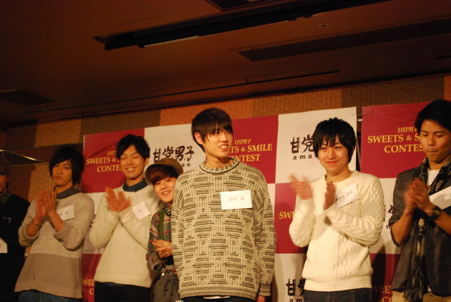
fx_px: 846
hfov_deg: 29.8
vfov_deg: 20.2
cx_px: 226
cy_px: 151
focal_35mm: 68
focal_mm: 45
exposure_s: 1/25
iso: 1600
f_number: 5.3
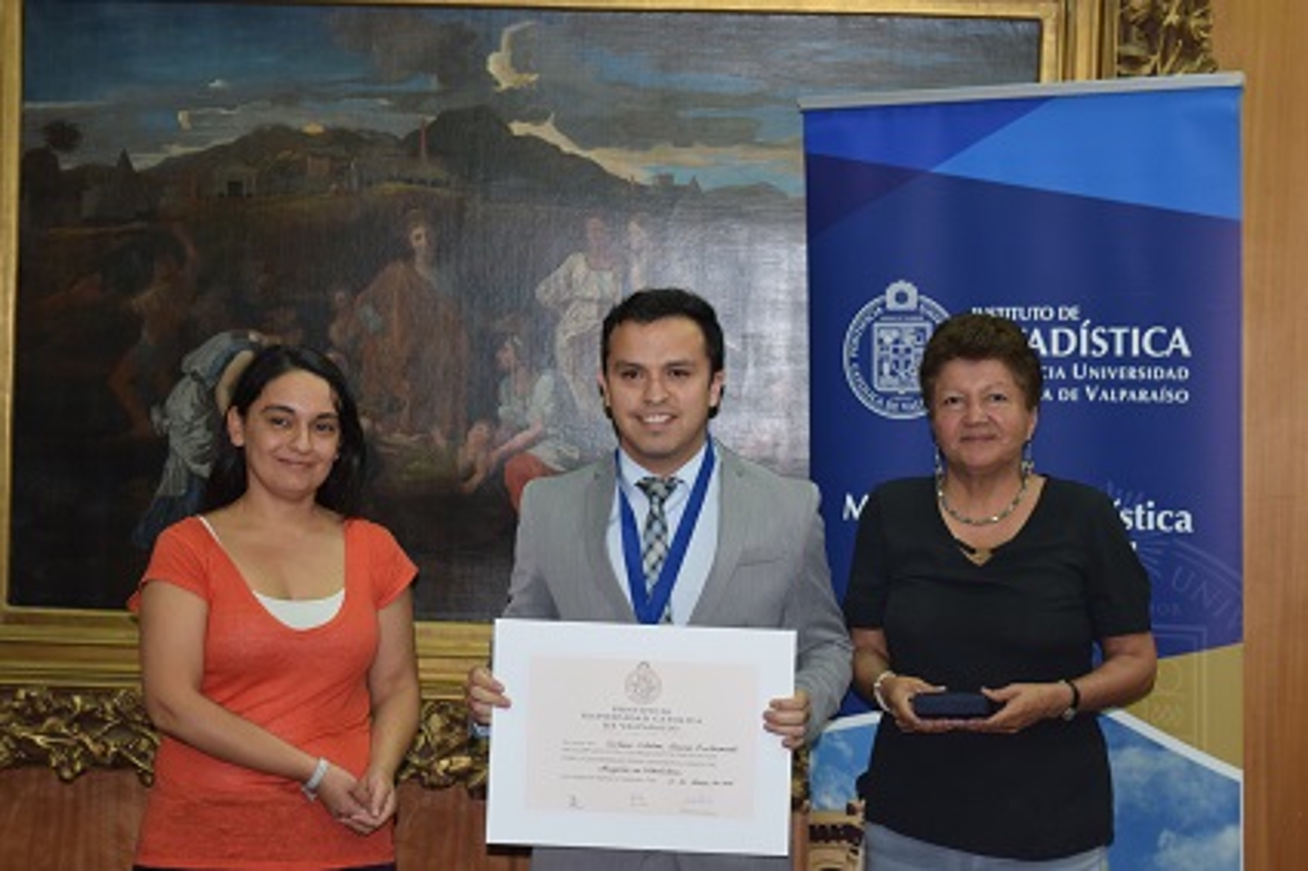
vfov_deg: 19.7
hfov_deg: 29.3
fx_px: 2506
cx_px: 654
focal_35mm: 69
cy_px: 436
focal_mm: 46
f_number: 5
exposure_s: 1/60
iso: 1000
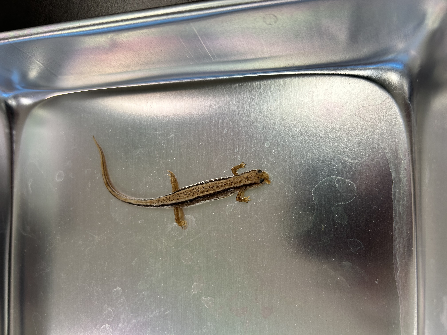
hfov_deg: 67.3
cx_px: 224
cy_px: 168
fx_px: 336
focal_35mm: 26
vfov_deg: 53.1
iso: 32
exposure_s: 1/120
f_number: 1.5
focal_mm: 5.7
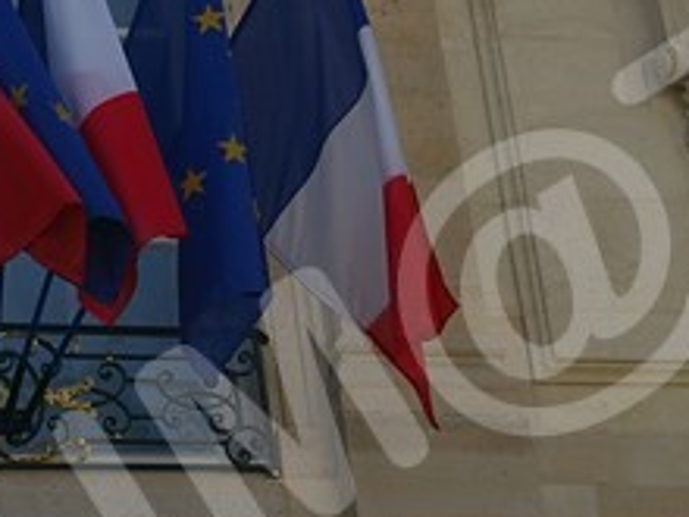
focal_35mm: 230
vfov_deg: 6.4
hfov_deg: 8.6
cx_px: 56
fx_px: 4586
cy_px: 103
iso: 200
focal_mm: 55
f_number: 9.5
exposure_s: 1/250
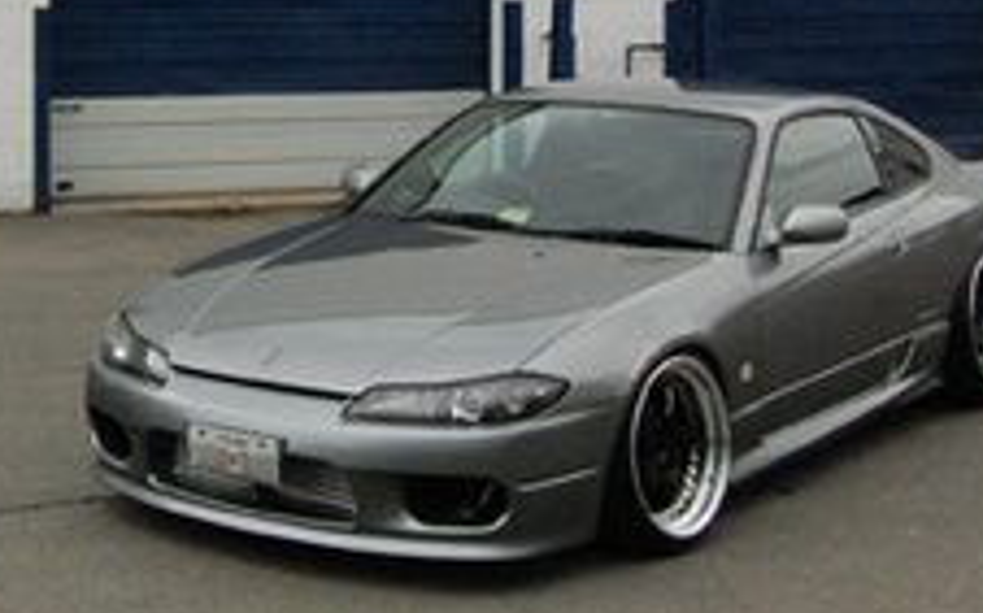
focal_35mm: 78
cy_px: -104
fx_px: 2089
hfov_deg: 26.1
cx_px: 213
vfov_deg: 16.1
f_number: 11
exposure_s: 1/1000
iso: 1600
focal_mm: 18
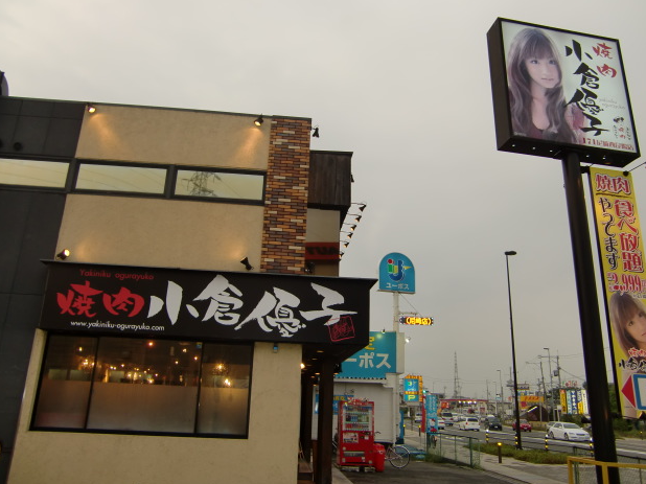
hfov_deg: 61.7
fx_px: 541
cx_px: 324
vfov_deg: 48.2
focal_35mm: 29
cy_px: 237
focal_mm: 4.9
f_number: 2.6
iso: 64
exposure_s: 1/100
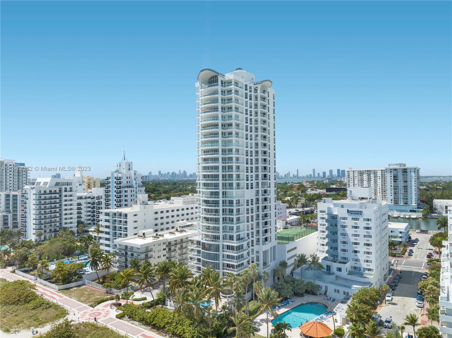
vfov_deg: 56.7
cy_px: 169
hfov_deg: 71.6
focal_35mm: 24
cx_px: 226
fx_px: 313
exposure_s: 1/800
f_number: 5.6
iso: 100
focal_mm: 12.29
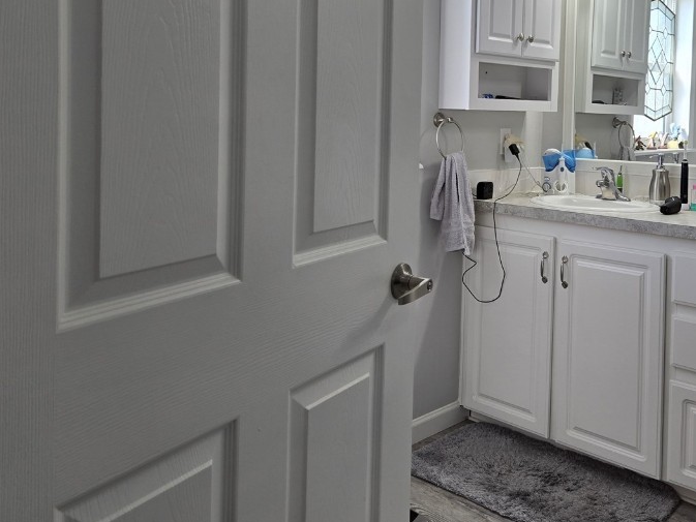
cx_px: 462
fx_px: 704
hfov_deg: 51.7
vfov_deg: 39.9
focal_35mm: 35
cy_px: 148
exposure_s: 1/120
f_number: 1.8
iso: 32
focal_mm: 5.4
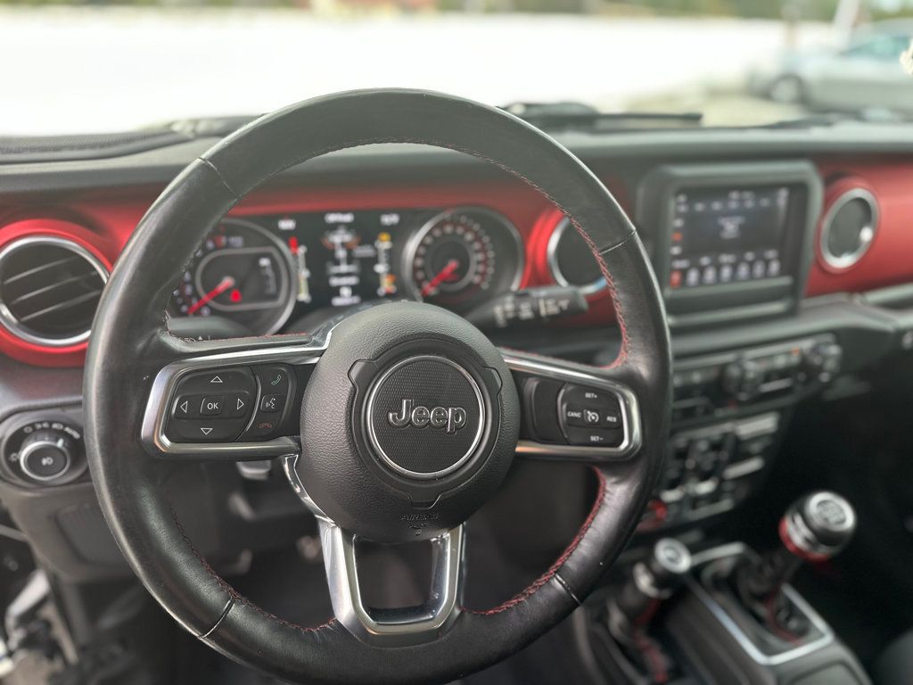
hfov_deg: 71.6
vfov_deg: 56.8
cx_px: 456
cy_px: 342
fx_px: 633
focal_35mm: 24
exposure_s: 1/121
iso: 160
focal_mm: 6.86
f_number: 1.78
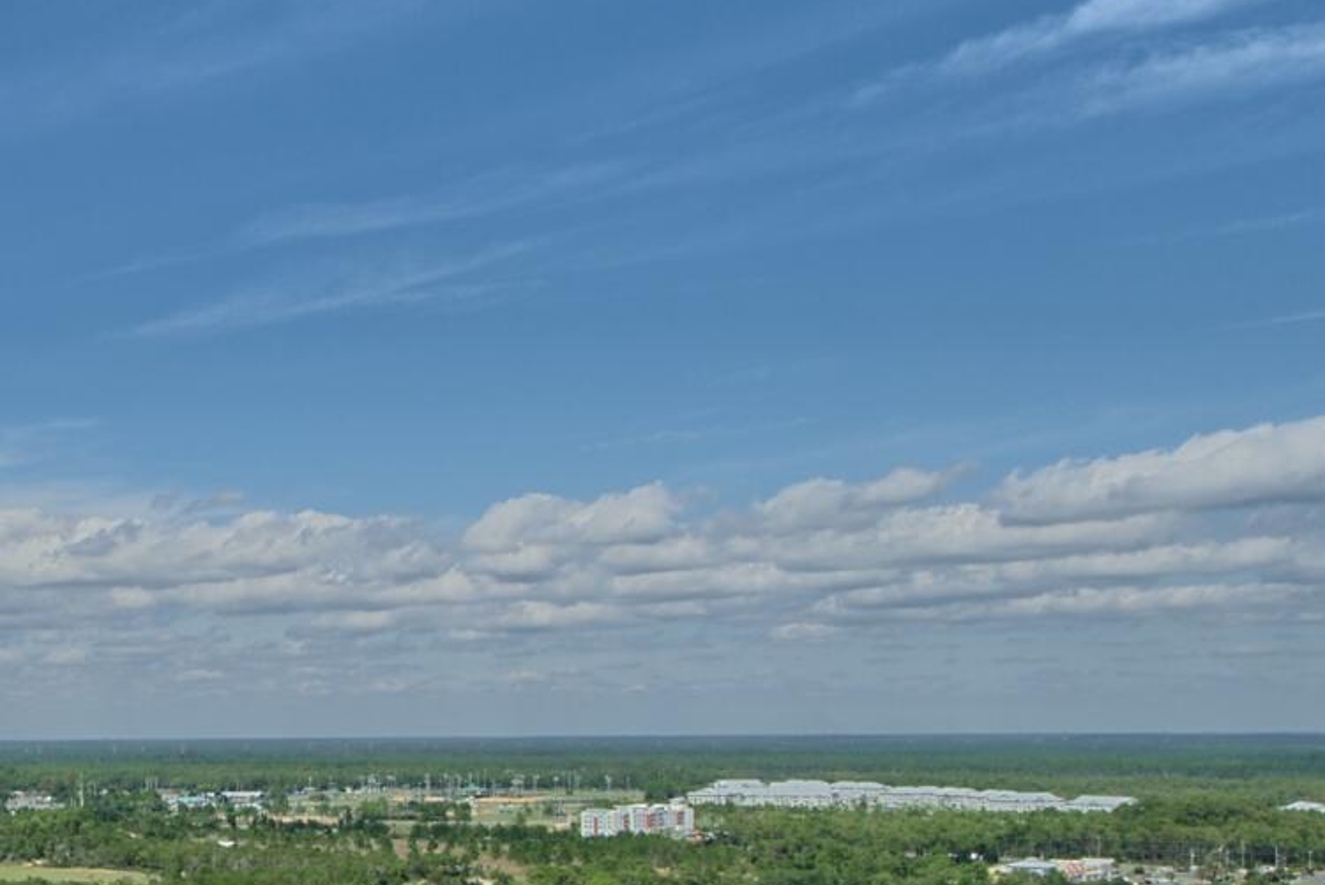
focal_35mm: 48
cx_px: -318
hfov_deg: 32.7
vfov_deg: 27.4
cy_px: 742
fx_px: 1768
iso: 200
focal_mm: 12
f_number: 19
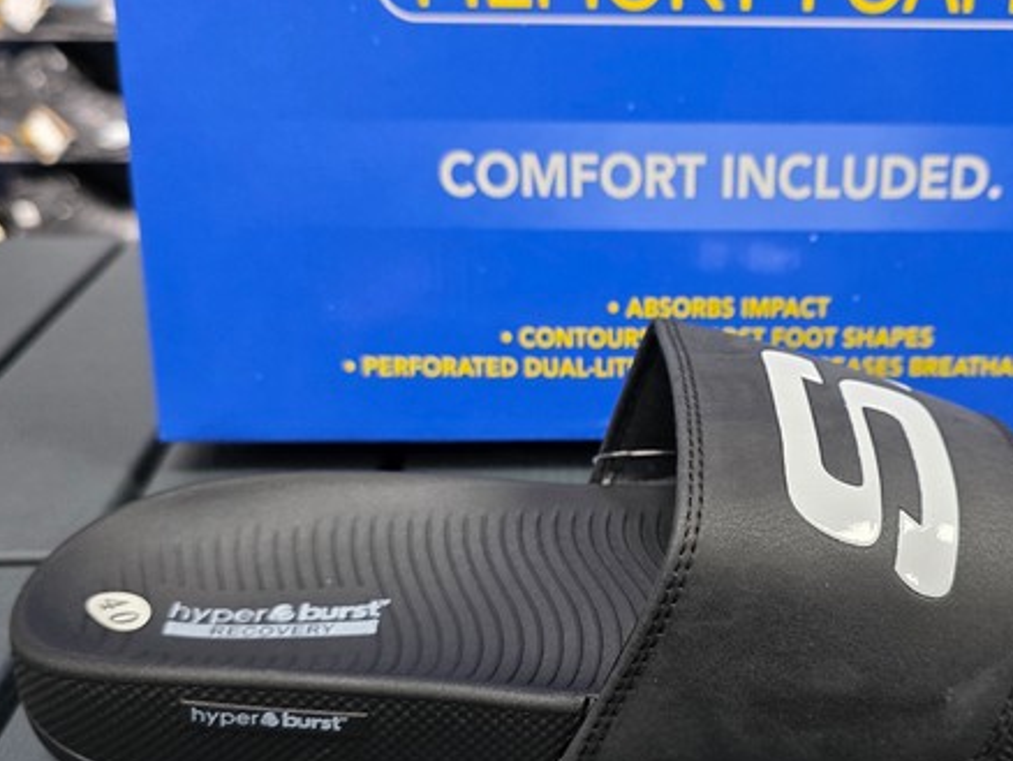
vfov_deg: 34.2
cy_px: 470
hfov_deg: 44.2
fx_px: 1230
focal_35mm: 42
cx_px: 659
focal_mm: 6.3
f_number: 1.7
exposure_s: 1/100
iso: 250
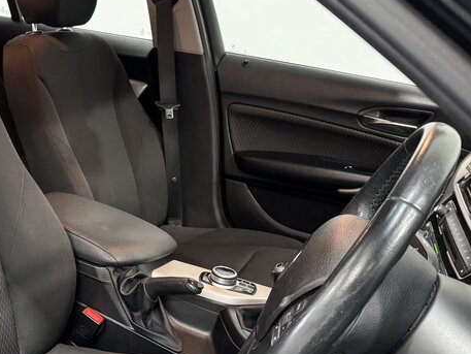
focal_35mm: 42
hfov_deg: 42.2
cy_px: 216
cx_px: 76
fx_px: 572
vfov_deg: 34.2
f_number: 1.78
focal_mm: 6.76
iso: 1000
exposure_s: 1/33
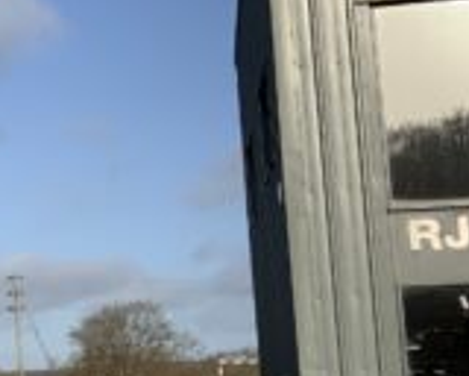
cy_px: 206
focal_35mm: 113
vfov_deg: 13.6
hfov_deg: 14.9
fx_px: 1569
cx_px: -363
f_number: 1.8
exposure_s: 1/2667
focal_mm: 3
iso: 20
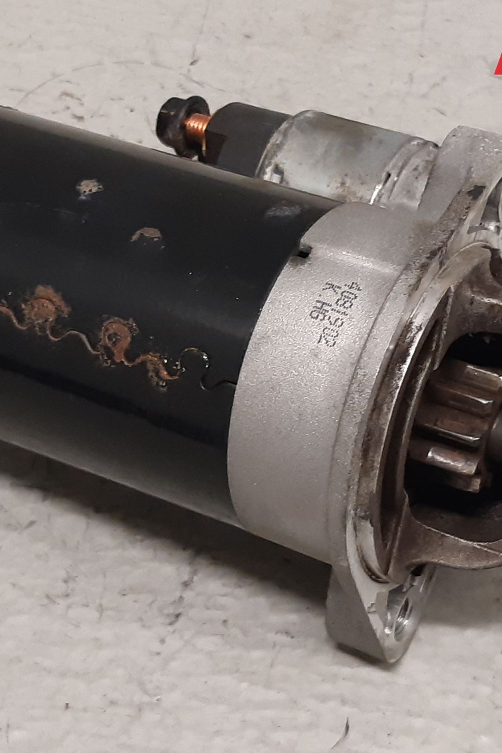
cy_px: 376
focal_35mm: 37
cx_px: 288
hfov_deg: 35.9
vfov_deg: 51.9
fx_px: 774
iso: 160
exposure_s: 1/50
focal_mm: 3.93
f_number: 1.7
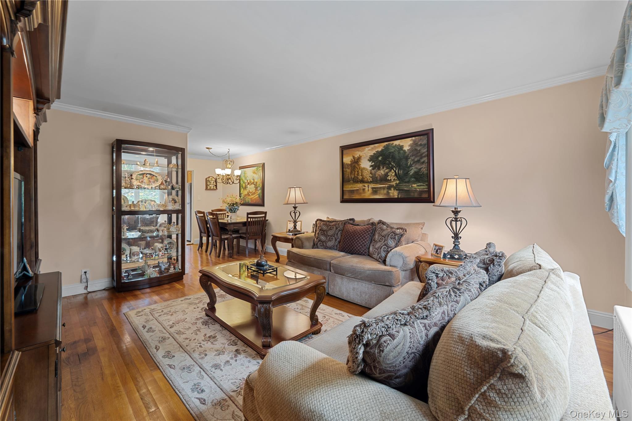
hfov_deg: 104.3
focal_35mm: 14
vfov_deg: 81.2
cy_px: 210
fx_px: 246
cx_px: 316
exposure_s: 2
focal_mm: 14
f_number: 10
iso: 320
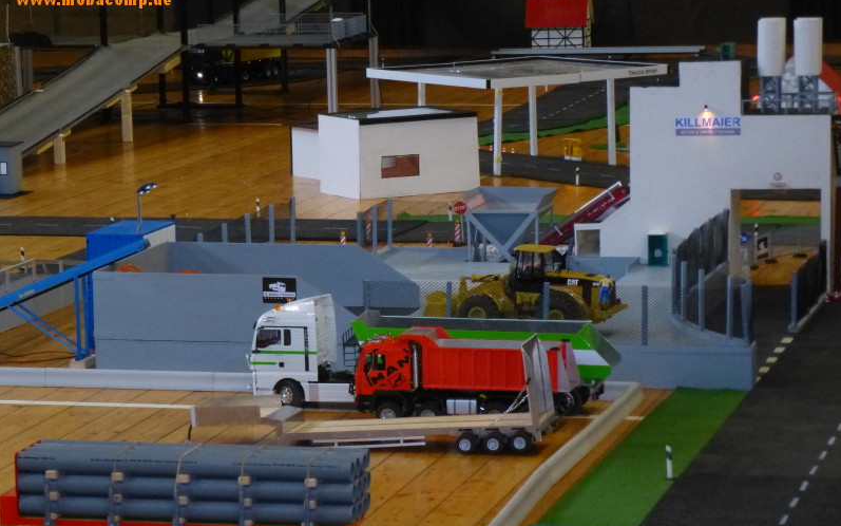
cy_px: 294
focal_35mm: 151
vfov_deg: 8.7
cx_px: 421
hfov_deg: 13.9
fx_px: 3461
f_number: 5.3
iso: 1000
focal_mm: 25.5
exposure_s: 1/60
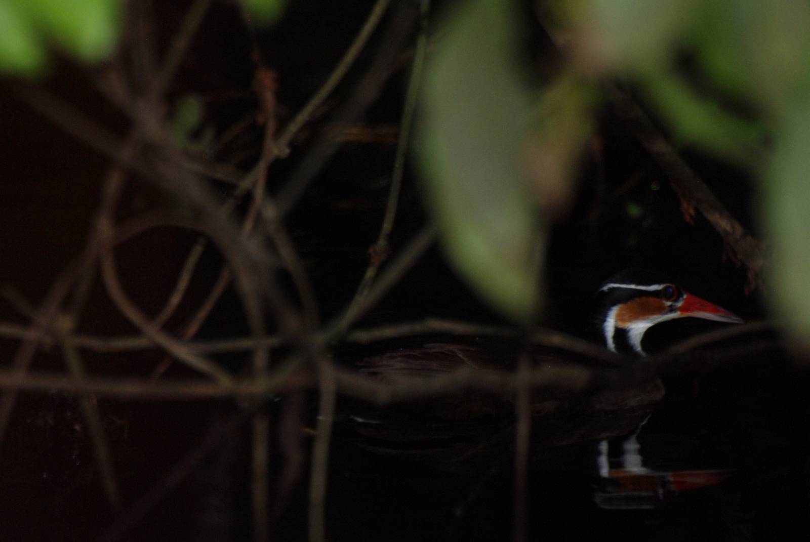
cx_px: 405
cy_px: 271
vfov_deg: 3.1
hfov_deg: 4.6
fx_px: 10137
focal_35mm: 450
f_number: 5.6
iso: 400
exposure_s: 1/160
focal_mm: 300
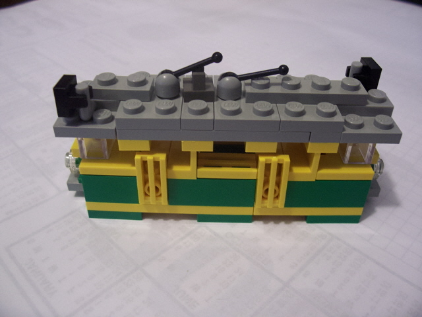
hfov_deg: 54.0
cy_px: 158
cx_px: 211
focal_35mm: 34
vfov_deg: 41.8
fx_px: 414
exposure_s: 1/10.8
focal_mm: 5.6
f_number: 2.7
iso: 160
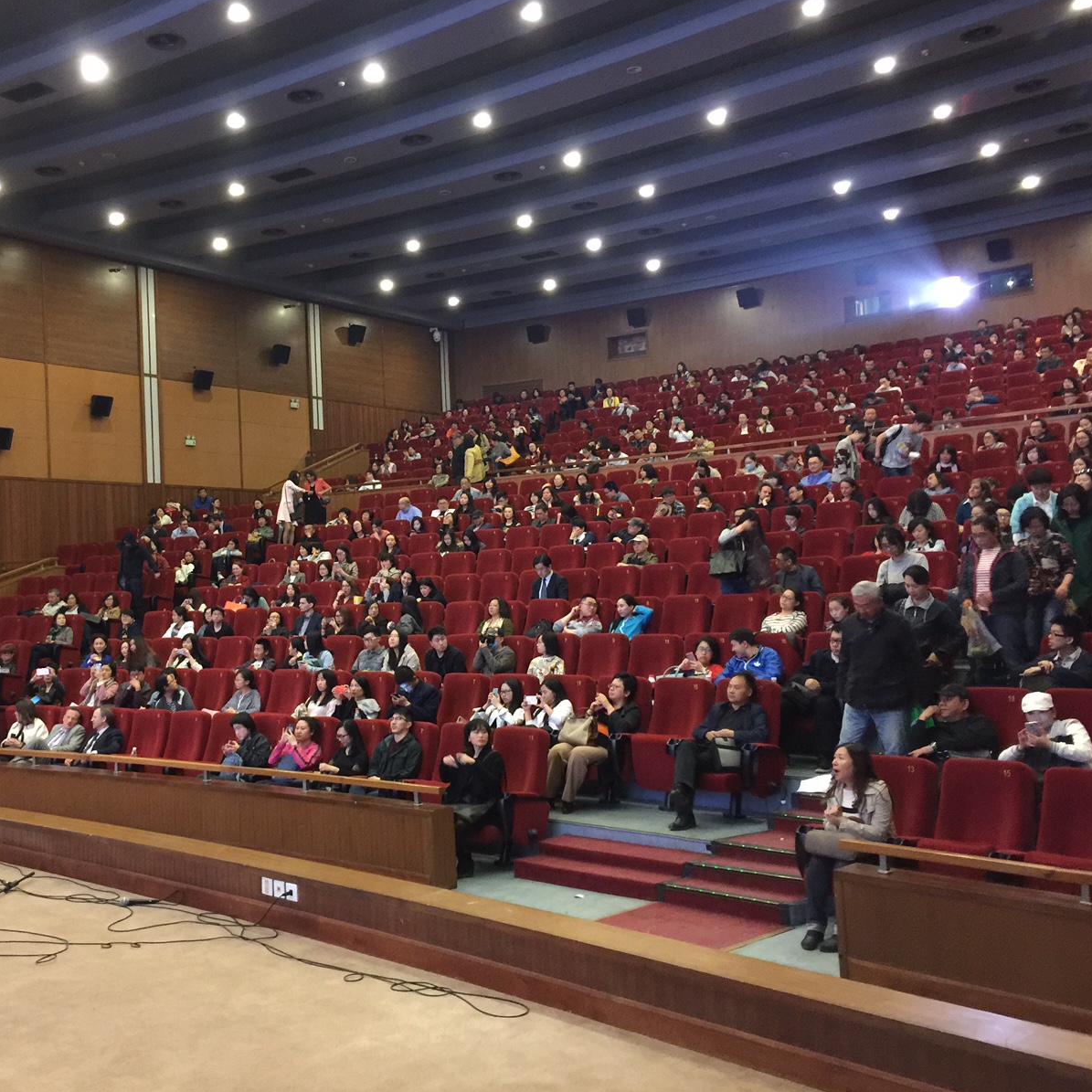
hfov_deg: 46.5
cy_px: 542
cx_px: 364
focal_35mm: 35
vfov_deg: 47.2
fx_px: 1249
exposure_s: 1/4
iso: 125
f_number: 2.2
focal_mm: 4.15
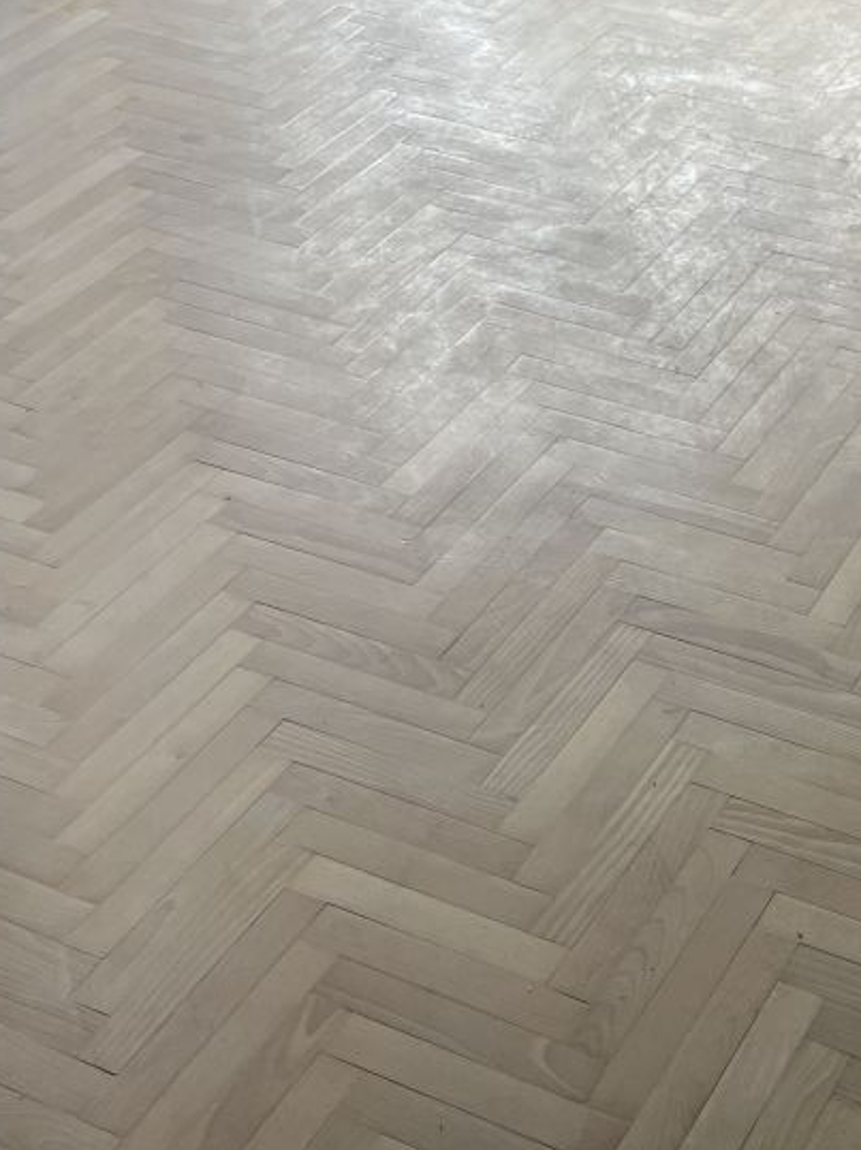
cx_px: 833
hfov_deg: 24.2
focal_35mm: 58
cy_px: 622
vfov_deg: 33.2
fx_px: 1925
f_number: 1.6
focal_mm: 4.2
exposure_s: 1/121
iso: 100
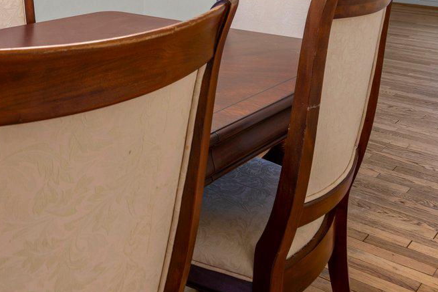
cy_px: -104
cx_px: 156
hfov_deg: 39.3
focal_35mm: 50
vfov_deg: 23.4
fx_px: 608
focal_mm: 16
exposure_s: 1.6
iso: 100
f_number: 8
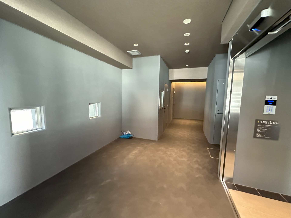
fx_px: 118
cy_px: 109
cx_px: 146
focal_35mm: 14
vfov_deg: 85.7
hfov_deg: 102.1
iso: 800
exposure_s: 1/60
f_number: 2.2
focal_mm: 2.22
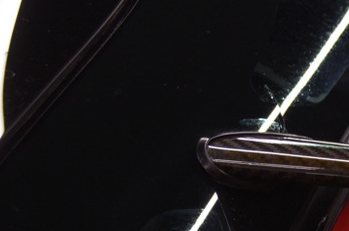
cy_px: 260
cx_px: 537
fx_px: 1296
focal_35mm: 134
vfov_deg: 10.1
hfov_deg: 14.3
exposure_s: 1/60
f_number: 4.2
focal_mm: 26
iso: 500
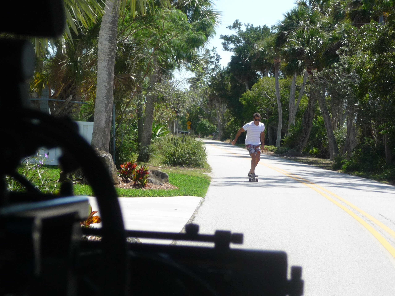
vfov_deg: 14.1
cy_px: 148
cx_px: 198
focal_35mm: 105
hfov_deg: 18.7
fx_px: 1198
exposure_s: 1/320
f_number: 4.6
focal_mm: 13.1
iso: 100
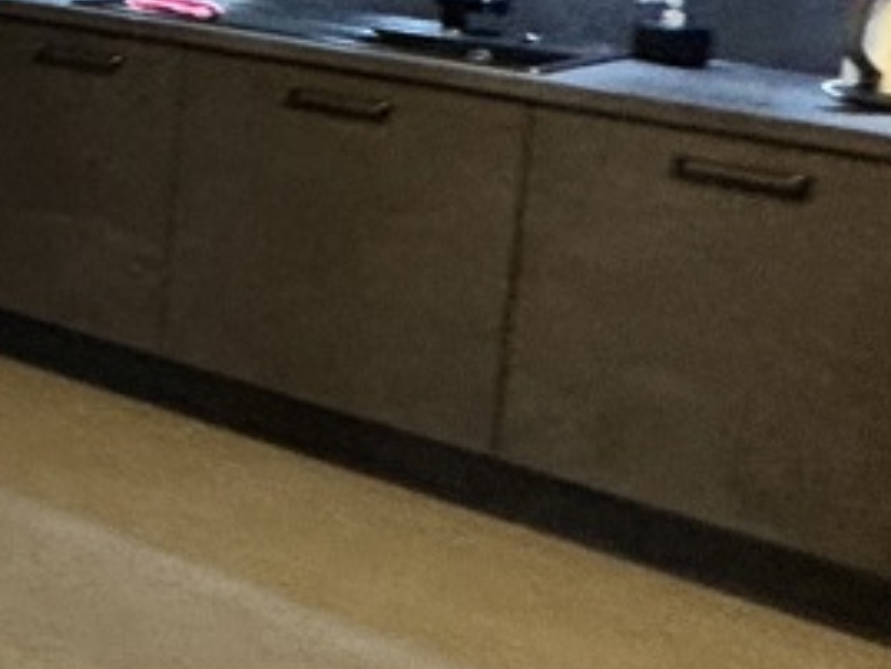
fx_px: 1828
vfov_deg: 19.5
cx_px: -1181
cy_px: -136
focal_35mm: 71
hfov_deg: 15.7
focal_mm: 2.22
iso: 200
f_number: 2.2
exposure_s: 1/50
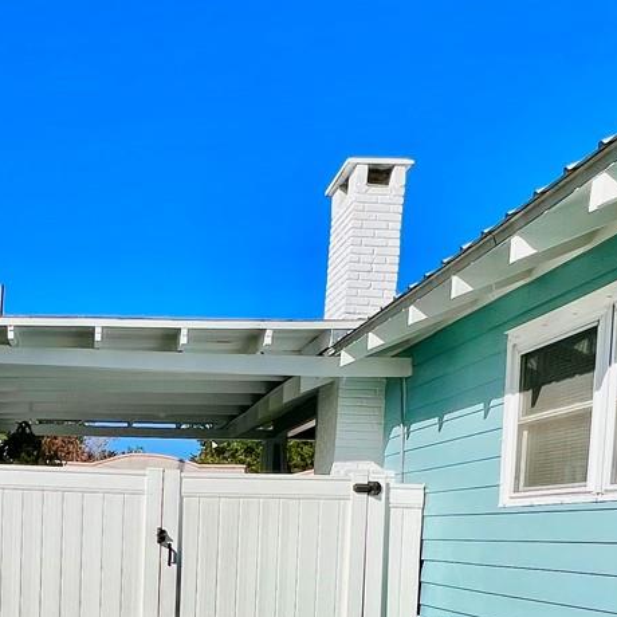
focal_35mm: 40
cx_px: 78
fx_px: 807
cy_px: 579
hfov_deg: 39.3
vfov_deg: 38.4
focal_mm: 1.57
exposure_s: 1/4065
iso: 32
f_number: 1.8
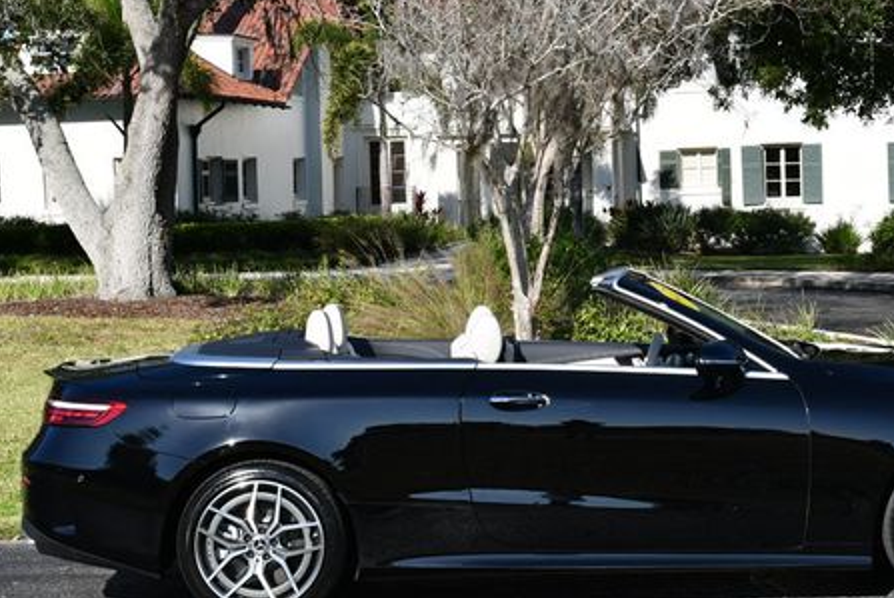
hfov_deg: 23.5
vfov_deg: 15.9
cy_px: 260
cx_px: 574
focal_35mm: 86
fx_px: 2138
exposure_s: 1/250
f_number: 8
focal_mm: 30
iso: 100
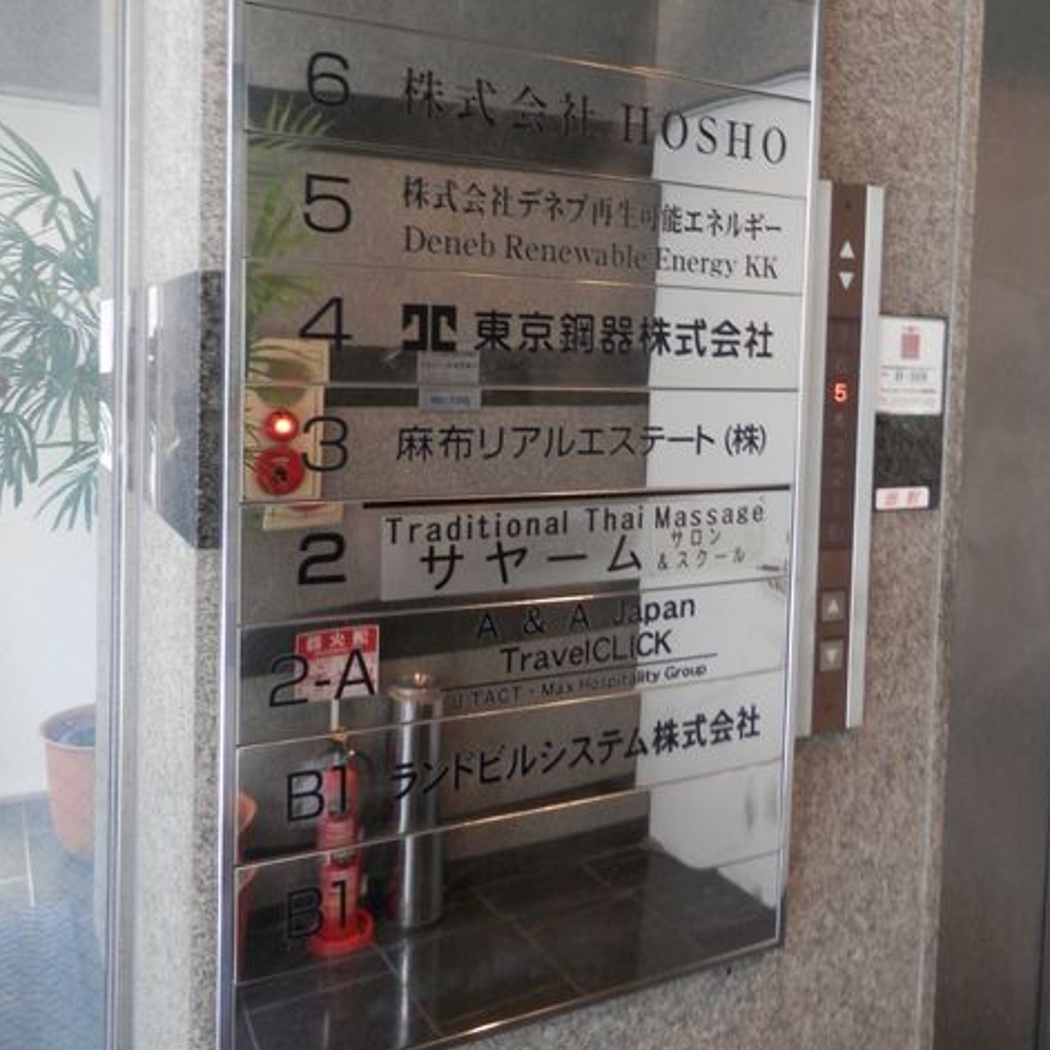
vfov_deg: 53.7
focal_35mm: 30
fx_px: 1030
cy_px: 421
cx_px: 522
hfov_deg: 54.0
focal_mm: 4.5
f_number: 3
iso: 200
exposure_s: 1/20
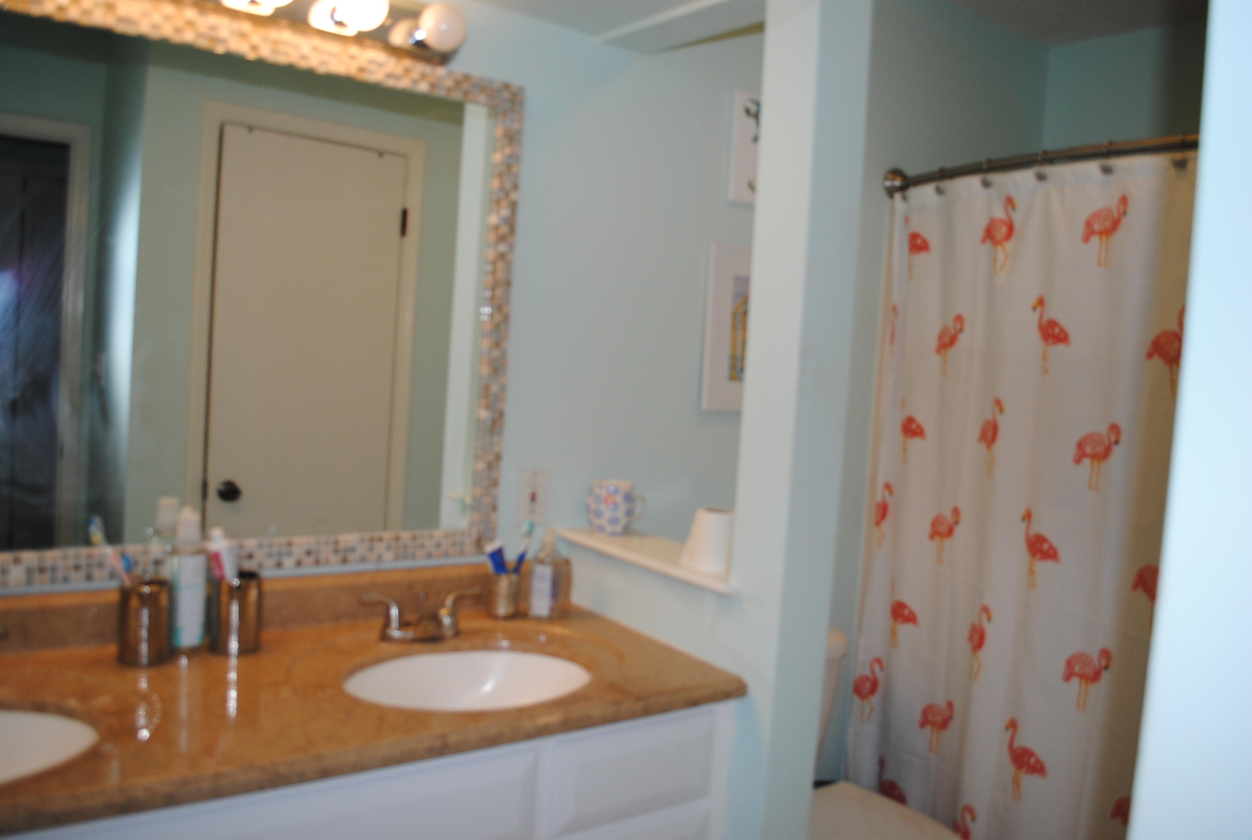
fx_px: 941
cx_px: 626
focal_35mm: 27
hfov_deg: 67.3
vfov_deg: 48.1
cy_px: 420
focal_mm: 18
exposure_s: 1/60
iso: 200
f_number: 3.5
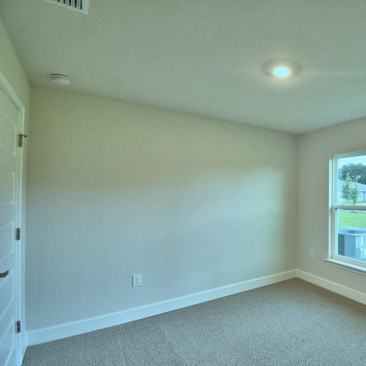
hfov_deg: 68.5
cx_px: 286
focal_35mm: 20
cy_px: 188
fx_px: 239
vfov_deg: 74.8
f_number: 4.5
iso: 400
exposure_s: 1/60
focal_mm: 10
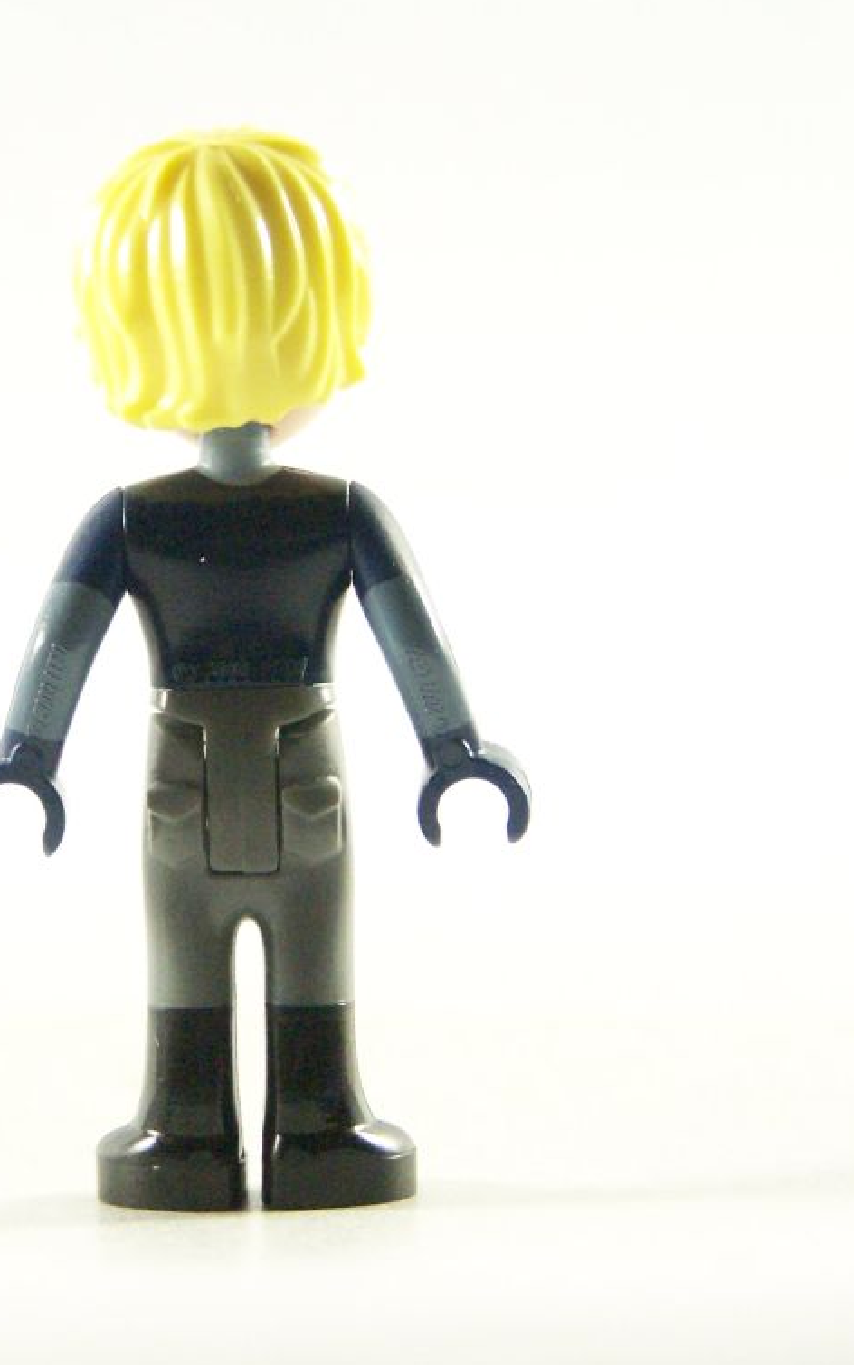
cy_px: 682
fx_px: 5622
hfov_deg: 8.7
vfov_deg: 13.9
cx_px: 270
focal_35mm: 151
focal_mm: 17.5
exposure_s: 1/60
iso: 400
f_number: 3.2
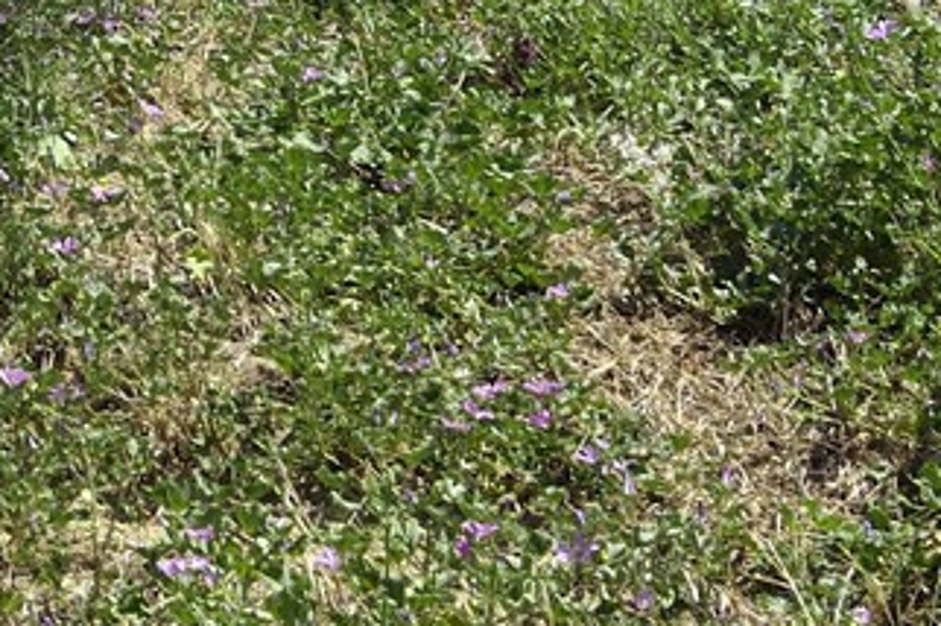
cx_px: -812
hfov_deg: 11.2
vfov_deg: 7.6
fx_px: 4413
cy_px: -807
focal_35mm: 169
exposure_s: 1/250
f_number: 11
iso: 200
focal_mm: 34
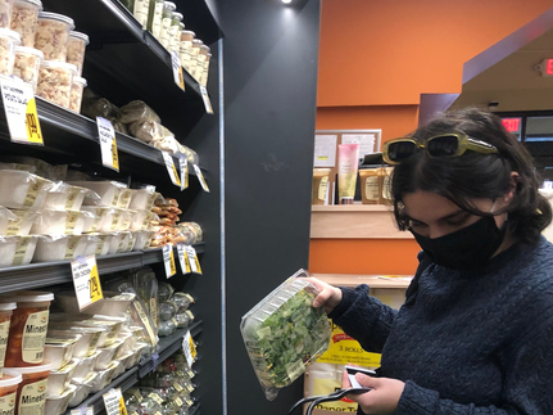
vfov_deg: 27.0
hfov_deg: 35.6
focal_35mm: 52
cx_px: 106
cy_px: 374
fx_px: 830
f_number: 1.8
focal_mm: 3.99
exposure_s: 1/24
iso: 40
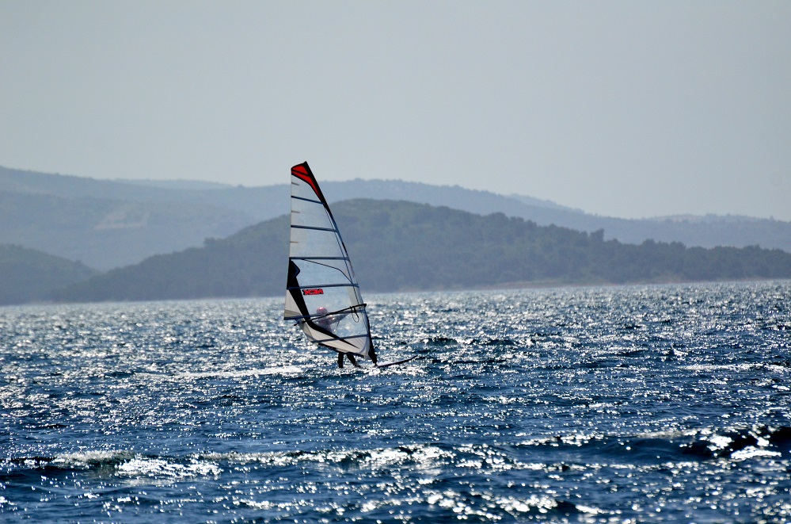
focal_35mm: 450
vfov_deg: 3.0
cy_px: 262
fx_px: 9864
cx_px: 396
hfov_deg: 4.6
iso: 1100
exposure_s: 1/8000
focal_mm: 300
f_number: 5.6
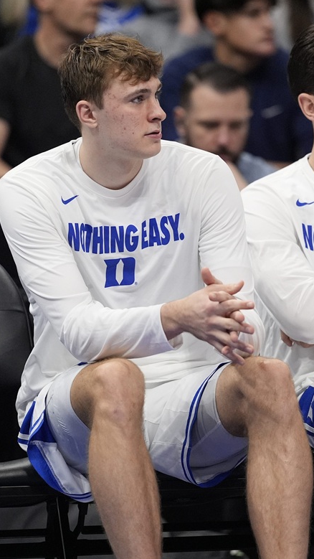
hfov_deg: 2.5
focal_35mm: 484
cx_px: 198
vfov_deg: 4.5
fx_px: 7166
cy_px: 279
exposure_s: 1/2000
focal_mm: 300
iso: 4000
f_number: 2.8
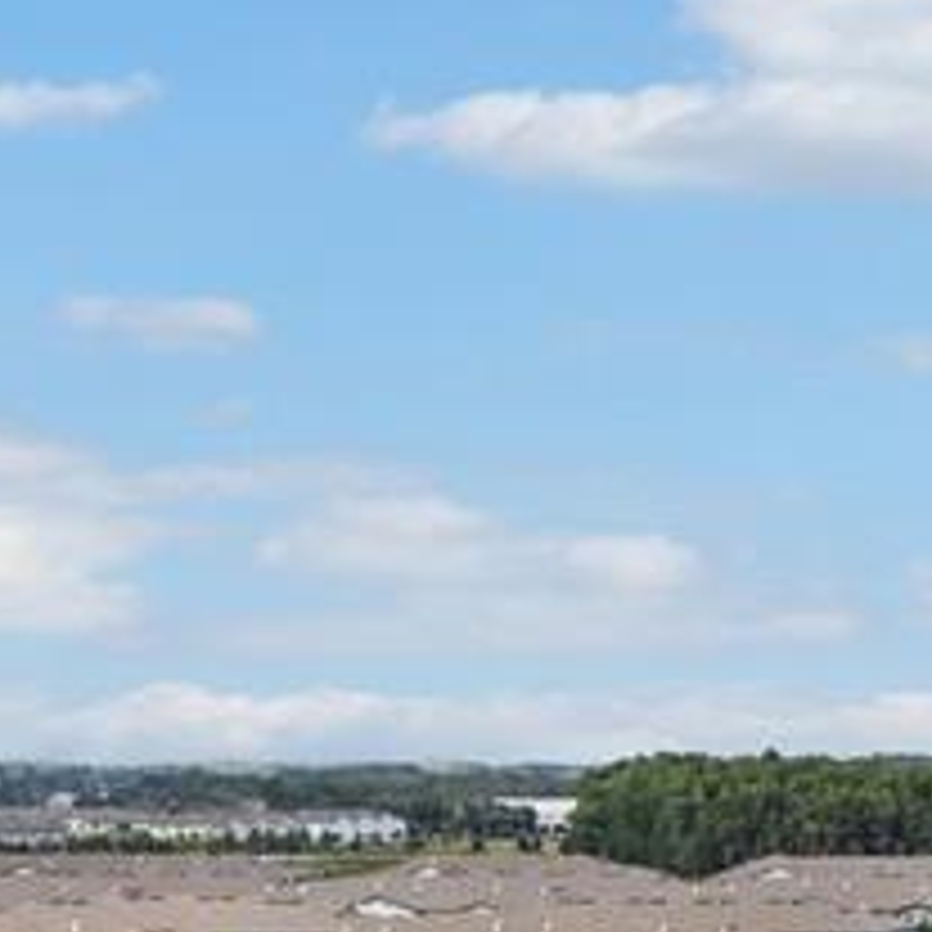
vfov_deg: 15.5
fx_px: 3198
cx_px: 1765
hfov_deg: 14.3
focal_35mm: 105
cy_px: 1328
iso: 180
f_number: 1.8
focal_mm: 8.7
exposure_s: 1/4000
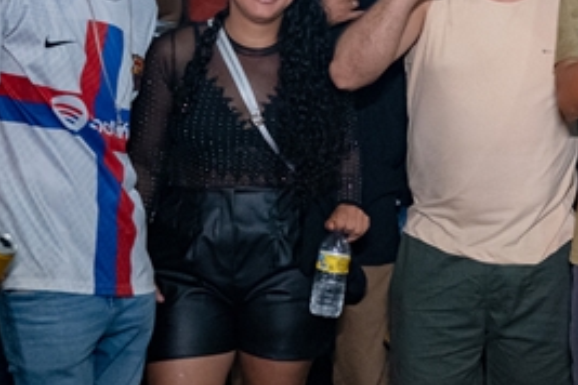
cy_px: 244
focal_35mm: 100
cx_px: 724
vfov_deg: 13.7
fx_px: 1605
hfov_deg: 19.1
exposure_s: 1/125
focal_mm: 24
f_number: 2.8
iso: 2500
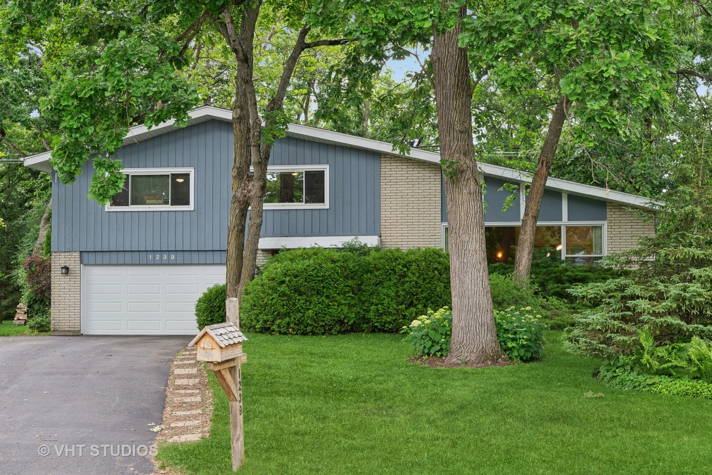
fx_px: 890
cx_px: 356
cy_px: 238
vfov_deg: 29.9
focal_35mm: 45
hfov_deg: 43.6
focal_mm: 30
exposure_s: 1/30
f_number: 9.5
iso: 200
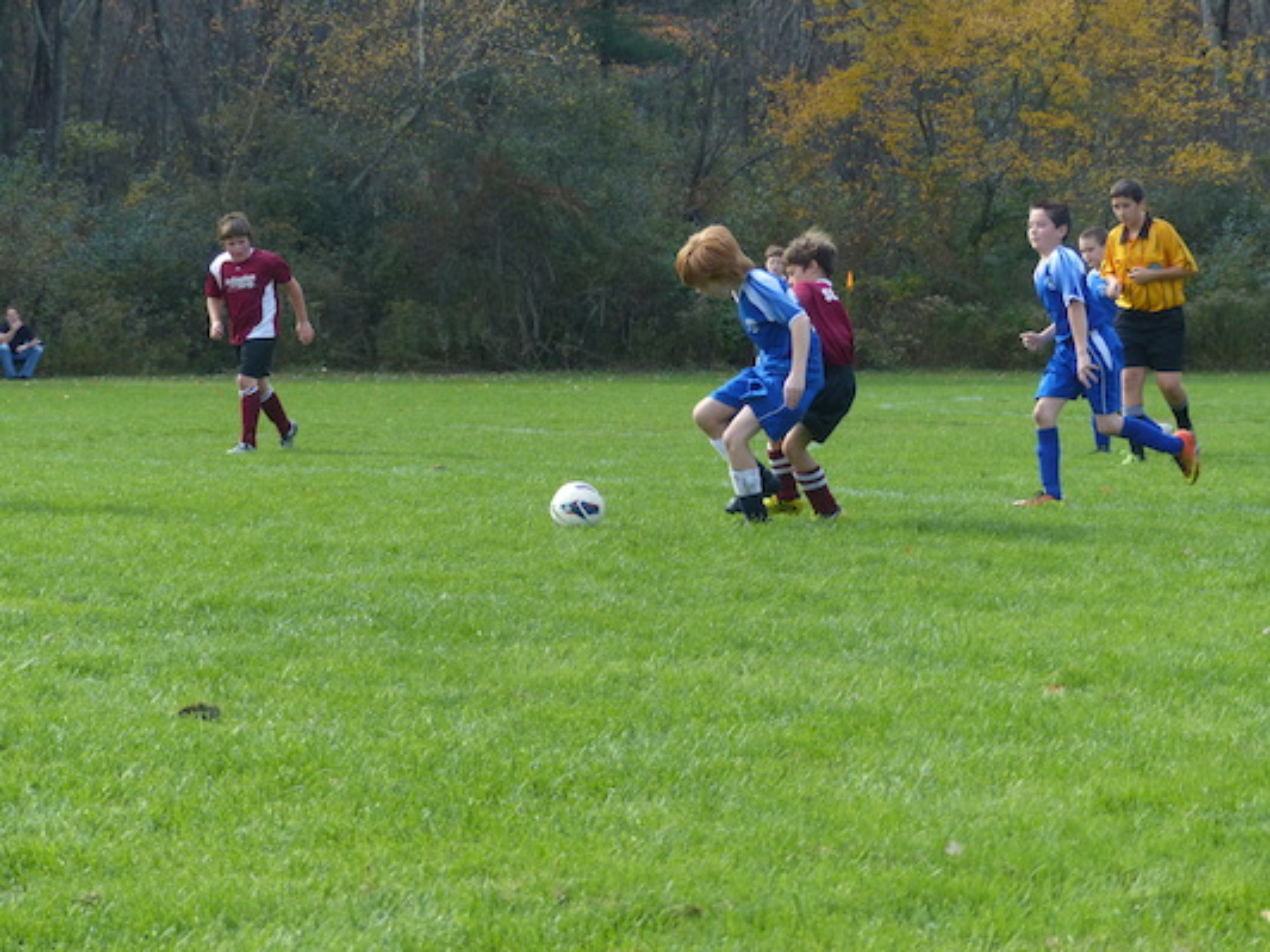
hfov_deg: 17.3
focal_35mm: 114
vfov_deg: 13.0
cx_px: 635
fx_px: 4183
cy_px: 476
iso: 250
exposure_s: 1/500
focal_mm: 20.5
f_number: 2.8
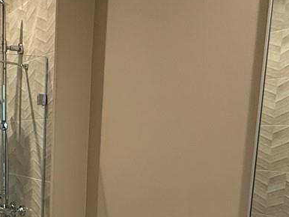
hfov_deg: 31.0
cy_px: 224
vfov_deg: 24.0
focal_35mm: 58
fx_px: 485
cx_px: 4
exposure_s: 1/60
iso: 200
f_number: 2.2
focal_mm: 2.22
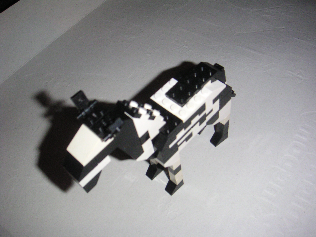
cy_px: 118
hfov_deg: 49.0
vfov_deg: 37.7
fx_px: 347
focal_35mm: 38
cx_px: 158
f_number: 2.8
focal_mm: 6
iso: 160
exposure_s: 1/45
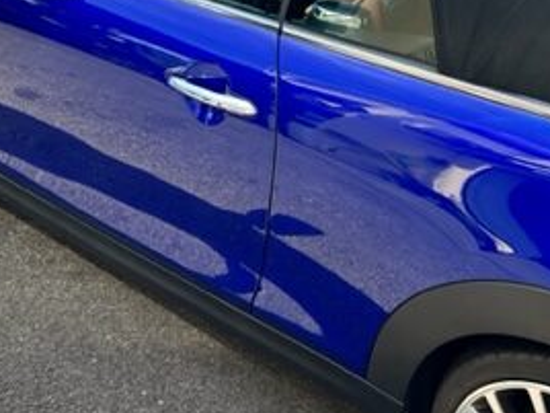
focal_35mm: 62
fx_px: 985
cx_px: 394
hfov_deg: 30.8
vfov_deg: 23.5
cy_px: 117
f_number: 1.5
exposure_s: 1/588
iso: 50
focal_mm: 5.7
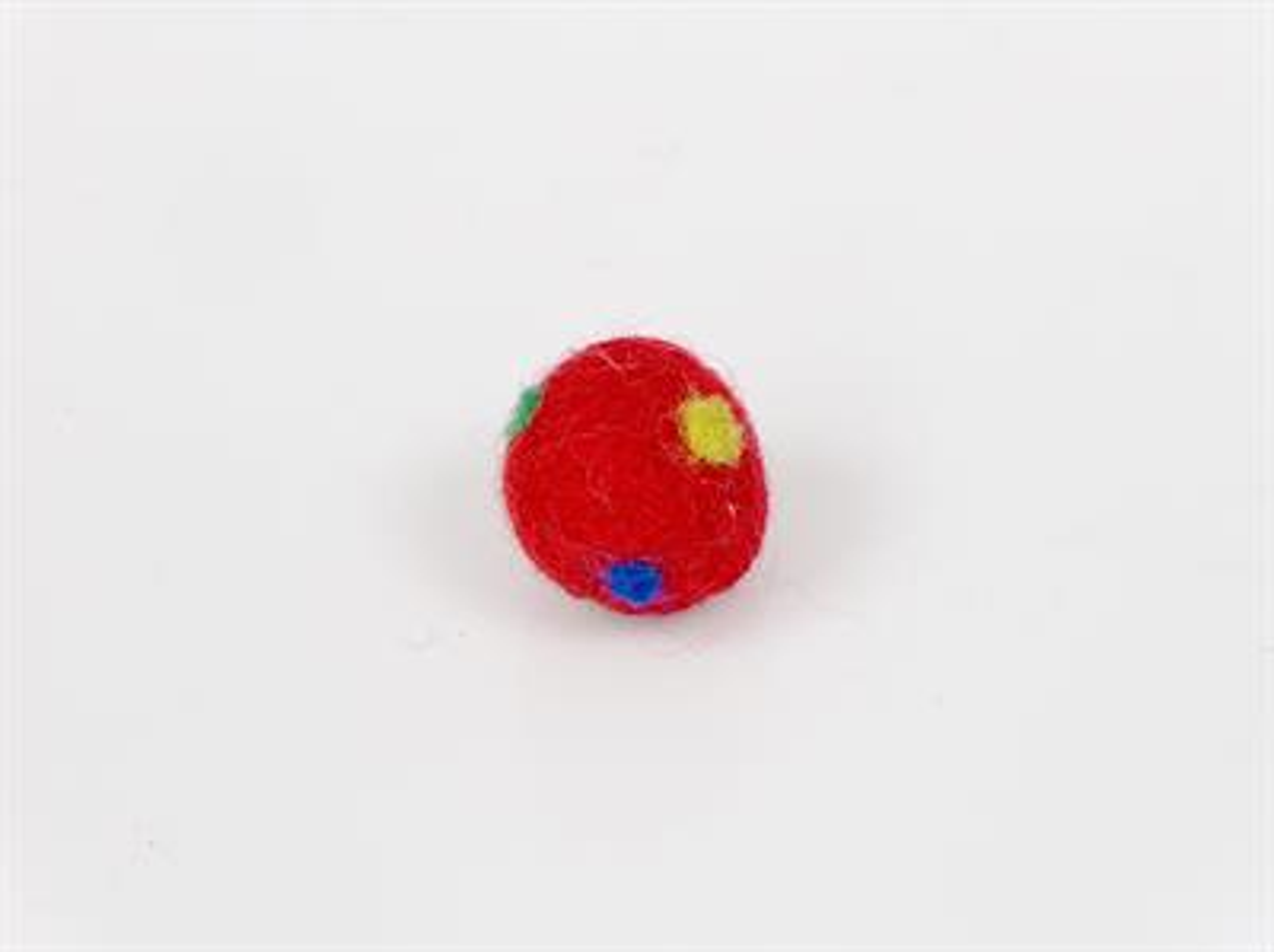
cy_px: 476
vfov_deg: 10.9
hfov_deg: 14.5
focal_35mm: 136
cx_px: 637
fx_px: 4999
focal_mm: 27.85
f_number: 3
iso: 100
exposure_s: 1/32.4
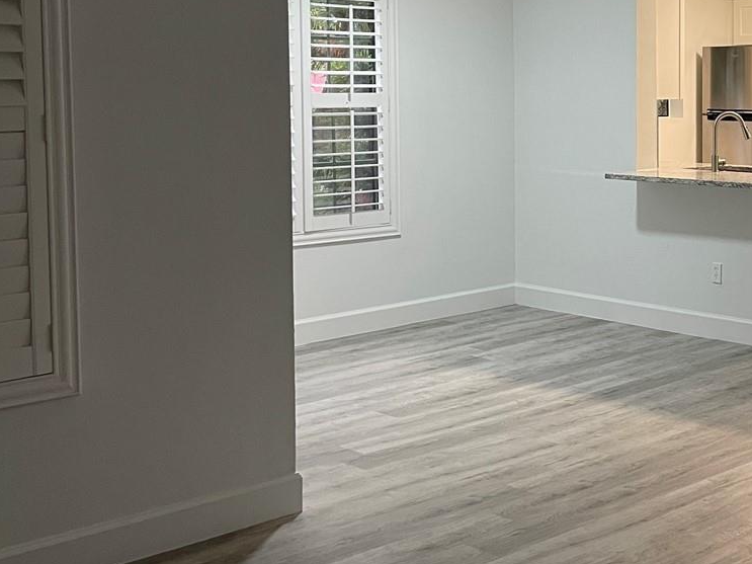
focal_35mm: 56
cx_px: 756
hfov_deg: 31.7
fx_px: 1216
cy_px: 141
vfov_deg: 25.8
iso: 125
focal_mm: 4.2
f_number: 1.6
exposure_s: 1/60
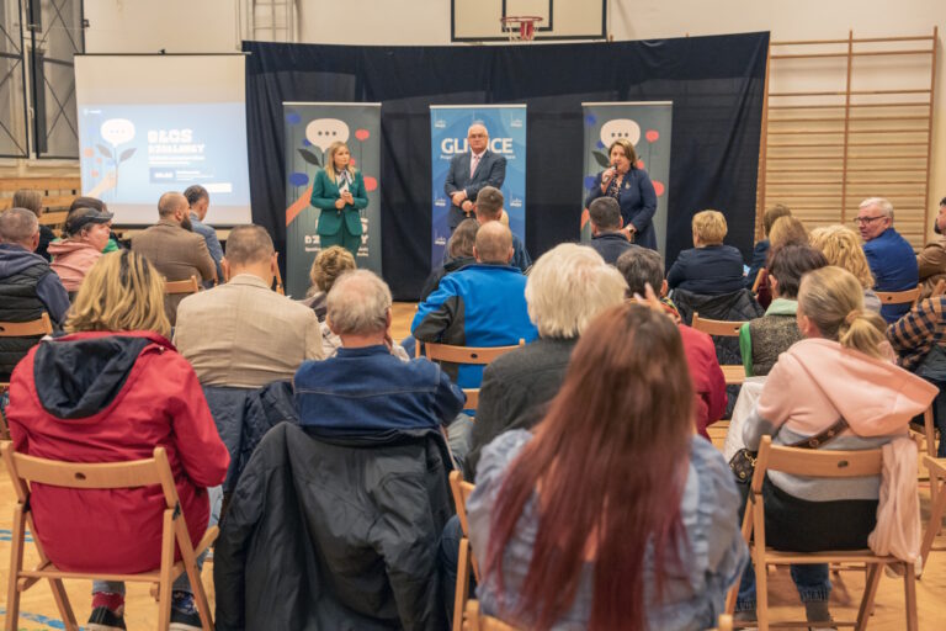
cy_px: 316
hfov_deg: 38.2
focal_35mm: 52
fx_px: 1366
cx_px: 473
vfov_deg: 26.0
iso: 6400
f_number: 4
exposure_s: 1/100
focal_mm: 52
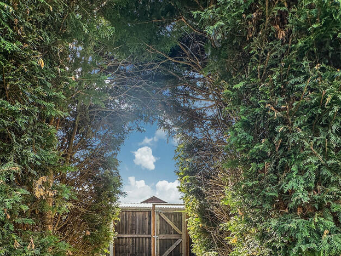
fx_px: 227
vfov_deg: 54.5
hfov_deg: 73.3
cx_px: 139
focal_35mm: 23
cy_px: 208
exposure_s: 1/230
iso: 40
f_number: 2.2
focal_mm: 2.22
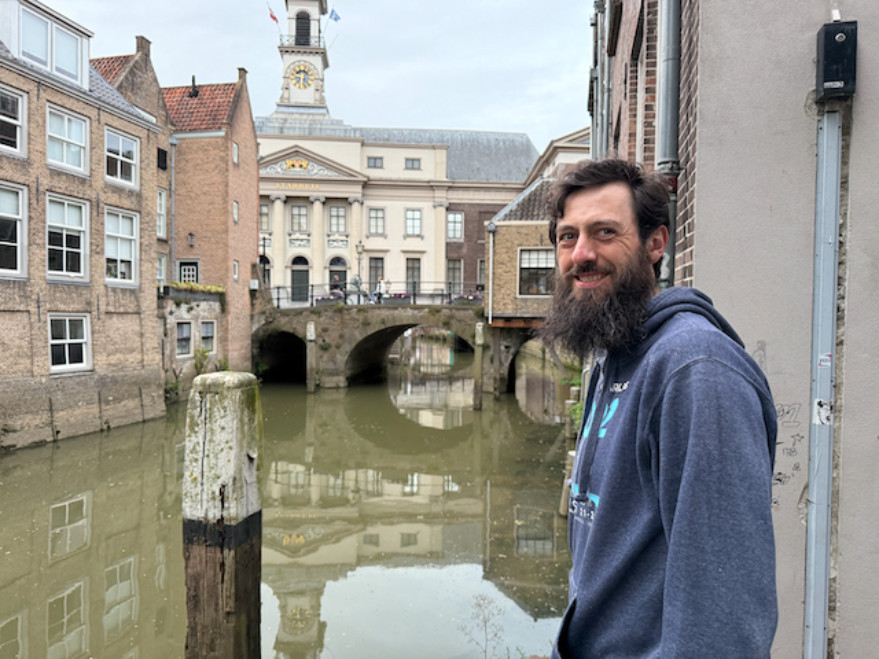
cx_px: 440
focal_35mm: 24
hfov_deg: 71.6
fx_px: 609
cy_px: 330
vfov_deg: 56.8
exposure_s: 1/60
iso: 250
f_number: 1.78
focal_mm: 6.76
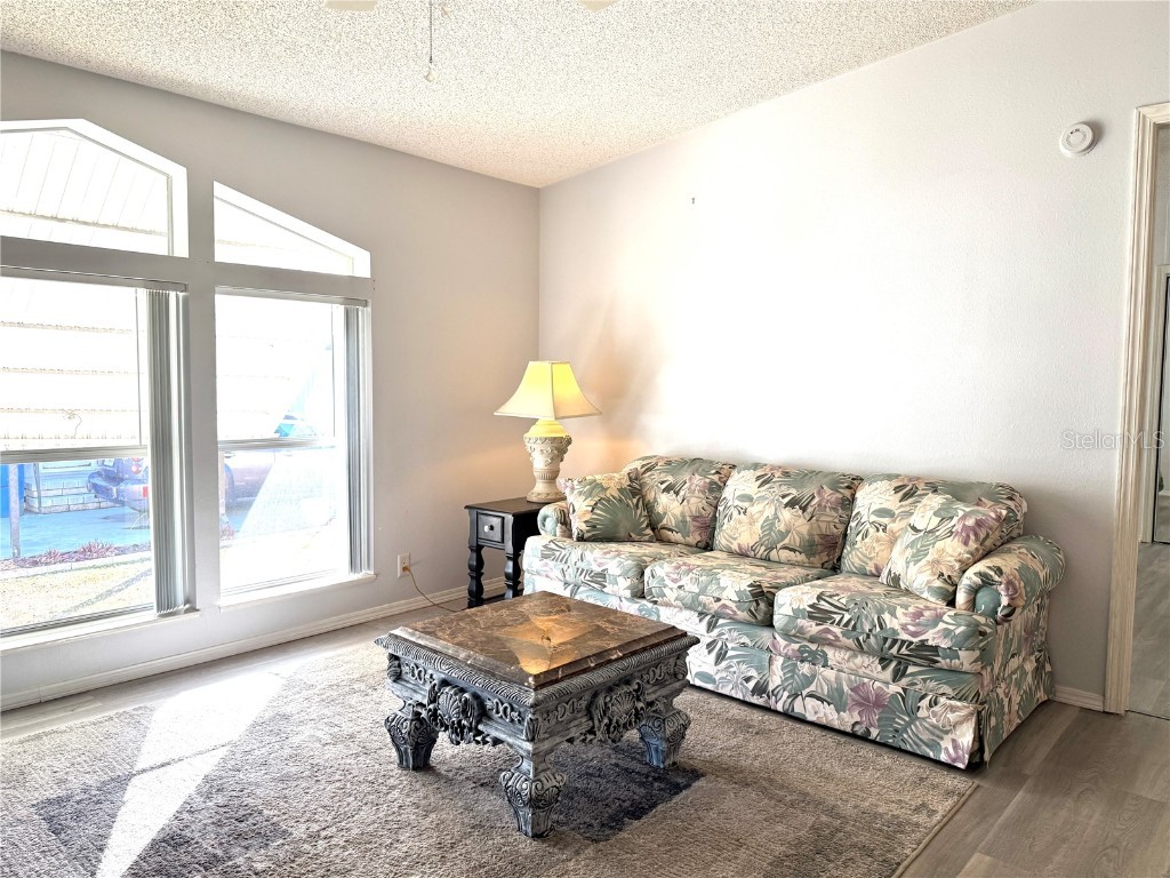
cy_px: 439
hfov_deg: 71.6
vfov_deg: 56.8
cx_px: 585
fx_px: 811
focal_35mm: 24
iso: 100
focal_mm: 6.76
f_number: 1.78
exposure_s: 1/243
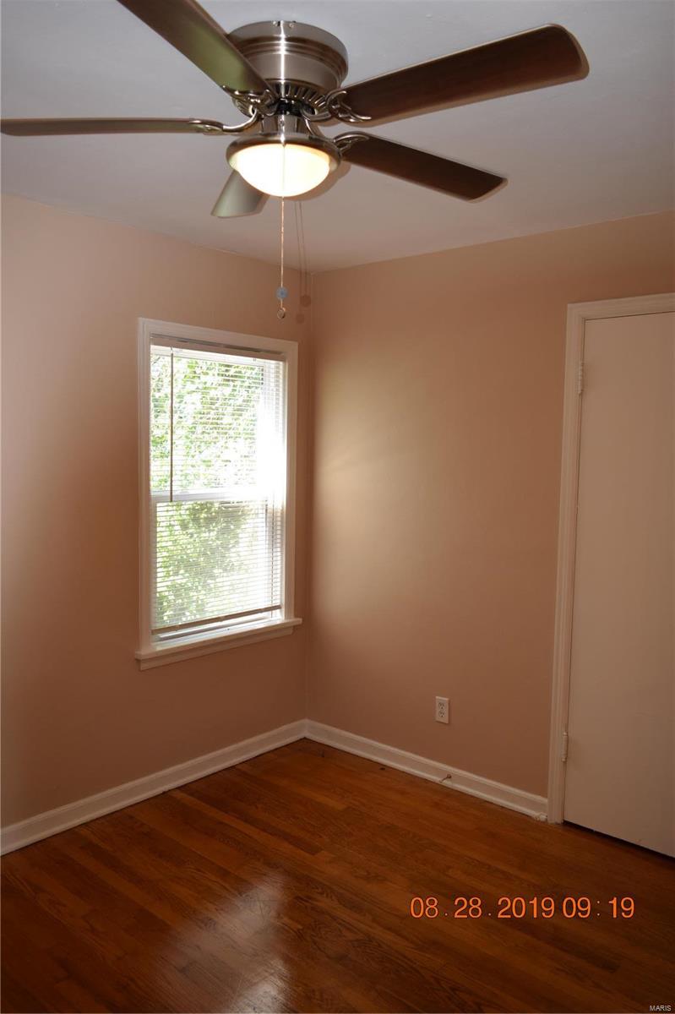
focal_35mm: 27
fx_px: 760
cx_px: 338
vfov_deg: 67.4
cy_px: 507
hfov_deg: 47.9
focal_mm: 18
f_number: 4
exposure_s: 1/125
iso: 400
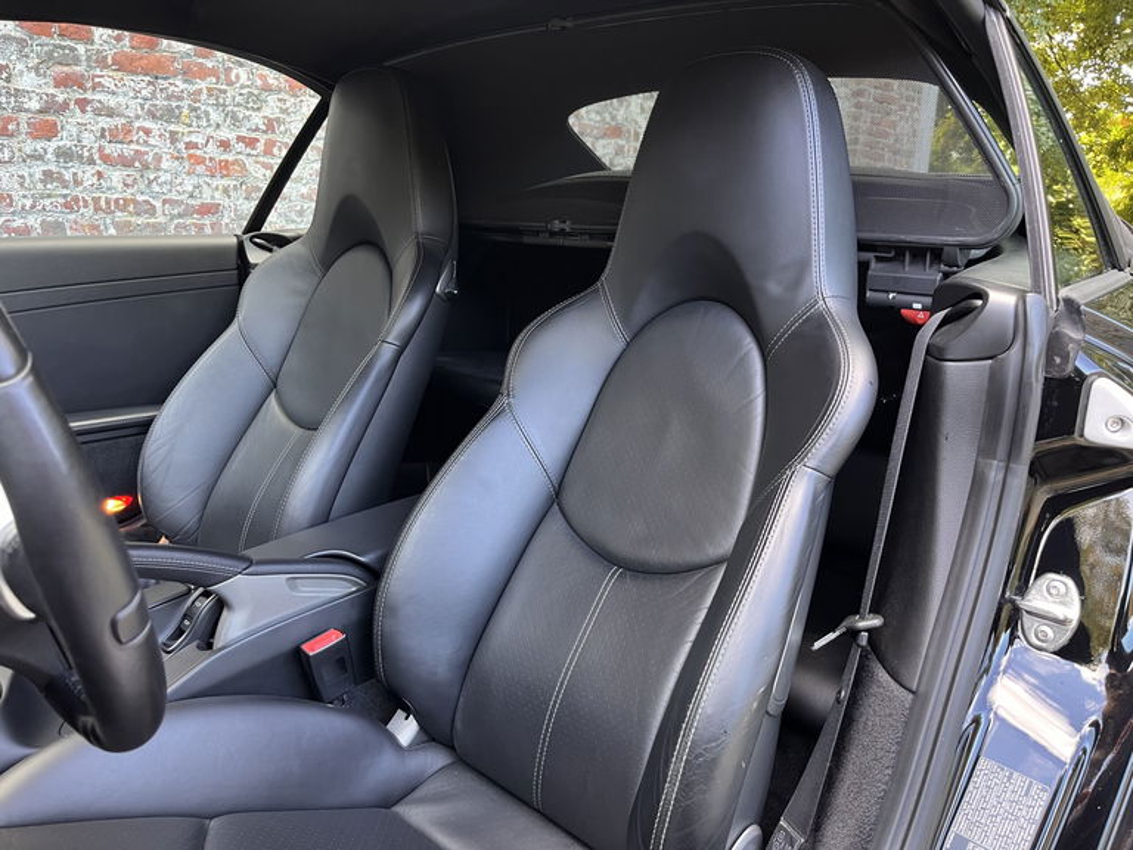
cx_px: 566
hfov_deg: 67.3
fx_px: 851
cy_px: 425
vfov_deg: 53.1
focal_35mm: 26
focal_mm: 5.1
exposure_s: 1/69
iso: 125
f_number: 1.6
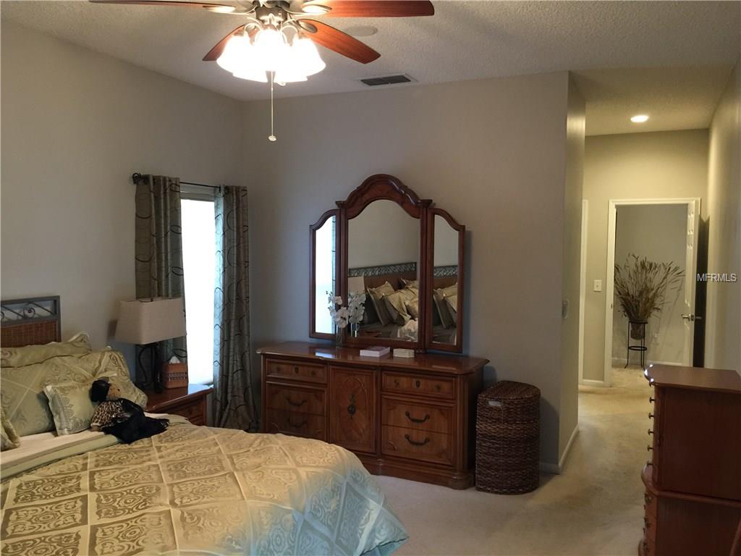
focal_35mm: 29
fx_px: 621
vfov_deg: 48.2
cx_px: 370
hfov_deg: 61.7
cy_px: 278
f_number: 2.2
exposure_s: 1/15
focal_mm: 4.15
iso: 125
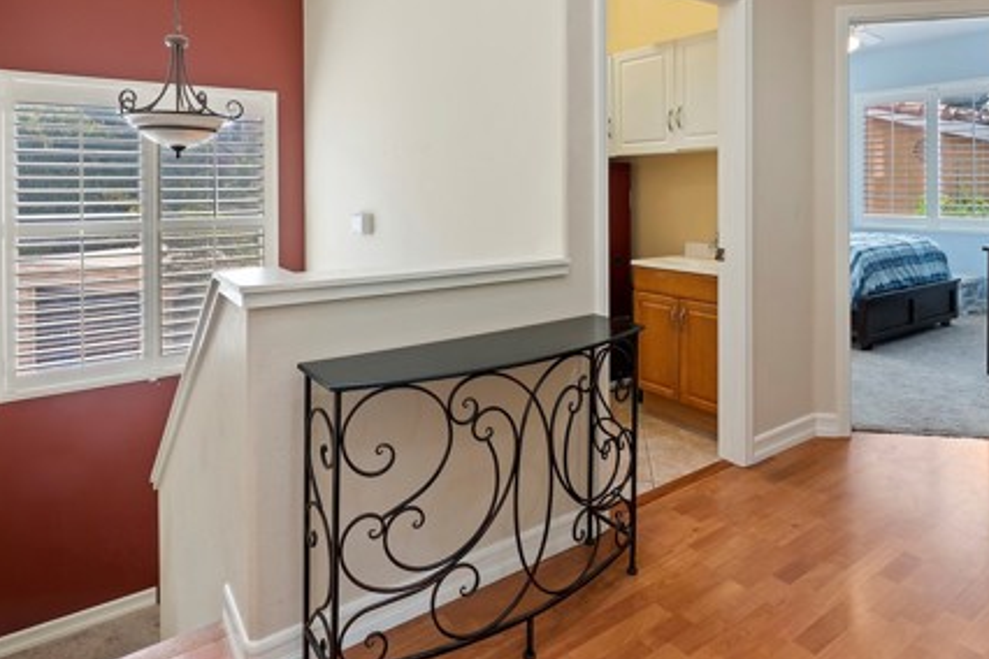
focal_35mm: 21
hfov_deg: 81.2
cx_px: 494
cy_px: 225
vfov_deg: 58.3
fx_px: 577
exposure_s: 1/10
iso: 500
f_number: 10
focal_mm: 14
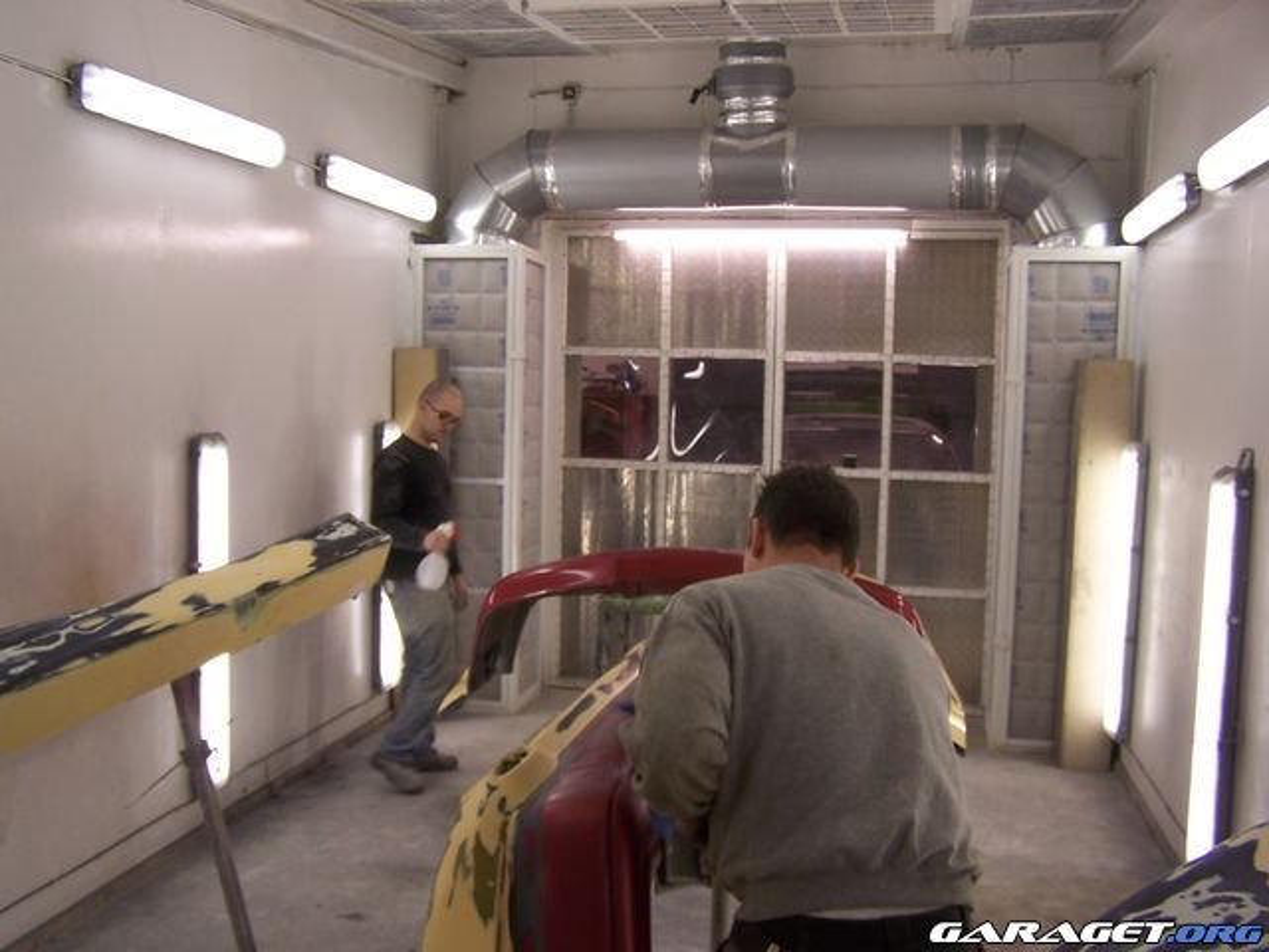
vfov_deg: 37.7
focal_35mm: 38
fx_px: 1393
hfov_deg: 49.0
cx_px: 634
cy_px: 476
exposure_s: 1/30
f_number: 2.8
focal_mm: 6.3
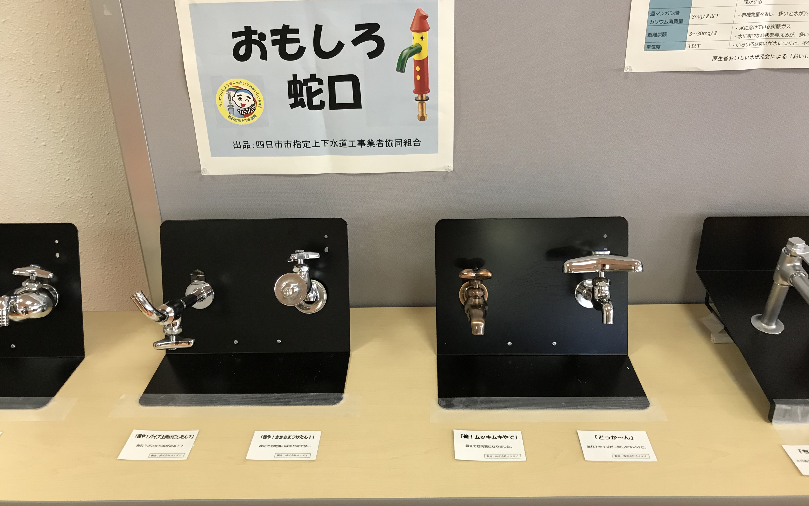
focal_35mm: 30
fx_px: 661
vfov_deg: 41.8
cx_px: 406
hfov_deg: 62.9
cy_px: 236
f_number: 1.8
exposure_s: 1/15
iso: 40
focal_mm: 3.99
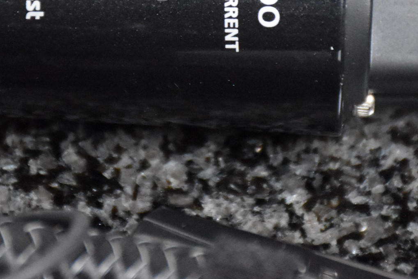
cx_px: 184
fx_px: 5758
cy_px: -14
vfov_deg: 2.8
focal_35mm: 496
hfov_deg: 4.2
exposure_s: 1/125
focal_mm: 140
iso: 6400
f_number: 5.6
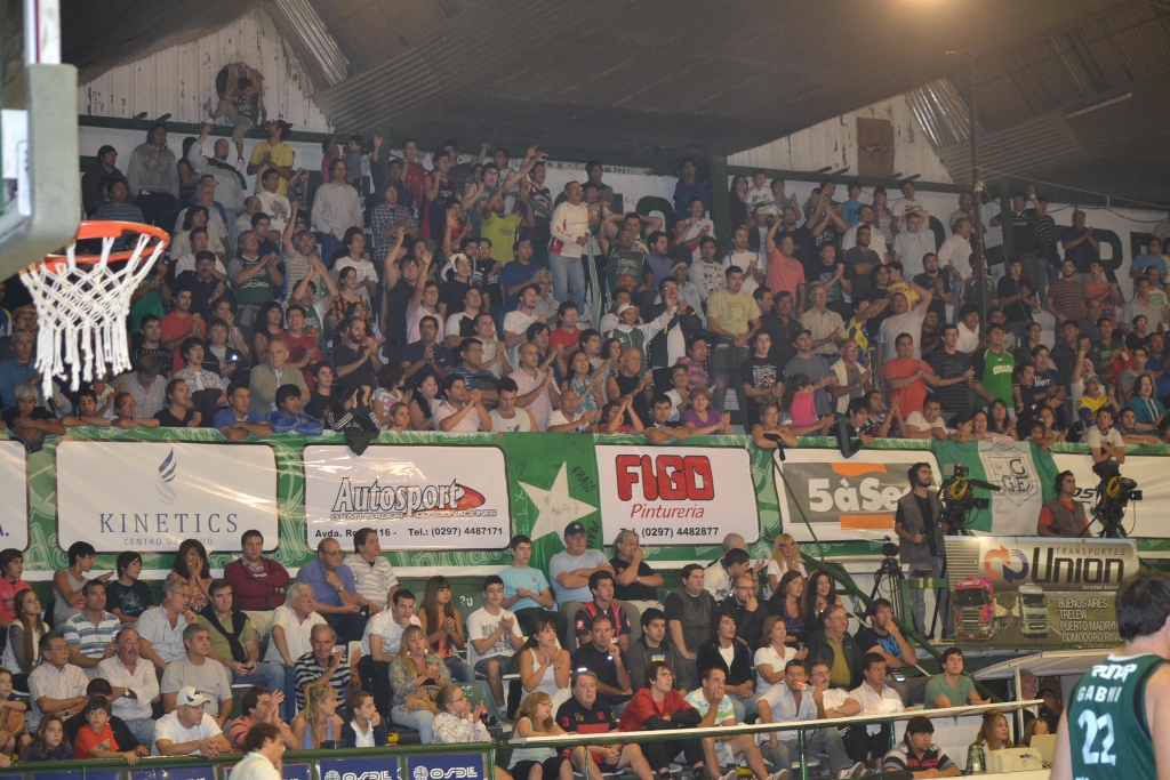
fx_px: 2438
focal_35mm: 75
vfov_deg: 18.2
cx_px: 585
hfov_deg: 27.0
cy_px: 390
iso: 1600
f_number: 4
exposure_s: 1/80
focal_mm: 50
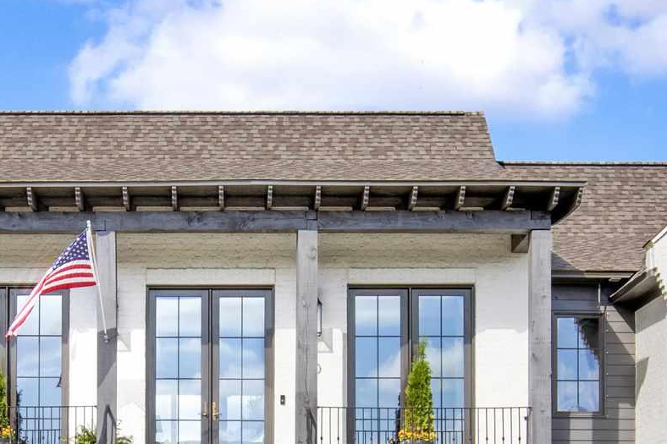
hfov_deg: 25.8
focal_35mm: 78
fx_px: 1445
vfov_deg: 16.7
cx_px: 208
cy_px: 551
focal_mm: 20
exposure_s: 1/500
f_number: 11
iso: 200
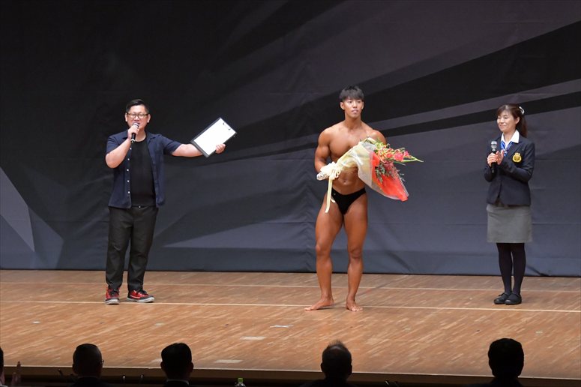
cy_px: 194
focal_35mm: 183
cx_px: 290
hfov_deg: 11.2
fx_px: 2952
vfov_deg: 7.5
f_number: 5.6
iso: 6400
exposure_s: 1/400
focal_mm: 122
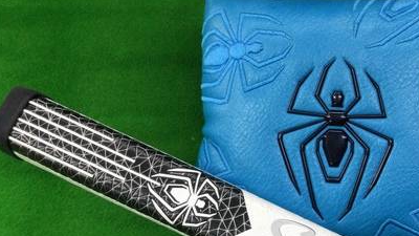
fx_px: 600
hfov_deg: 37.6
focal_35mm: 54
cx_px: 312
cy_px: 198
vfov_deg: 21.9
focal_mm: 3.3
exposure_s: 1/30
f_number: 2.4
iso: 50
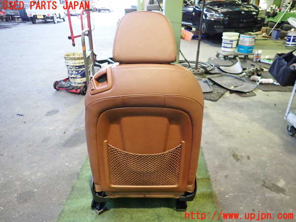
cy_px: 111
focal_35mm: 25
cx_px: 148
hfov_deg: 69.4
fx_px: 214
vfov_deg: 54.9
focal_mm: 4.5
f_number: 2
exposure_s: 1/60
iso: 1000
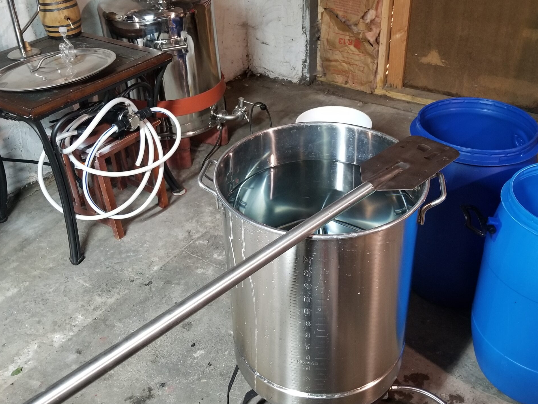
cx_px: 269
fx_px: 544
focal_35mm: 35
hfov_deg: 52.6
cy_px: 176
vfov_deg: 40.6
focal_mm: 4.25
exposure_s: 1/11
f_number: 1.7
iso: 200
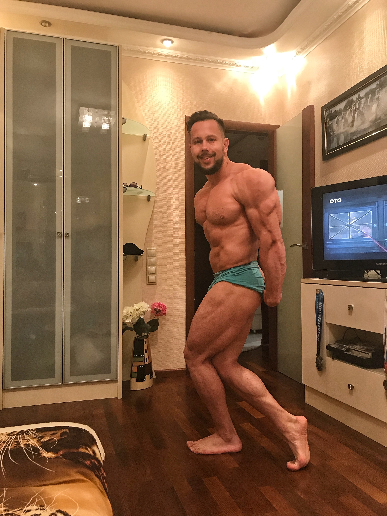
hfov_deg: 49.7
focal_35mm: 28
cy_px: 258
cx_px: 194
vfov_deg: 63.4
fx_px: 417
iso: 64
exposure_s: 1/17
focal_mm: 3.99
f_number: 1.8
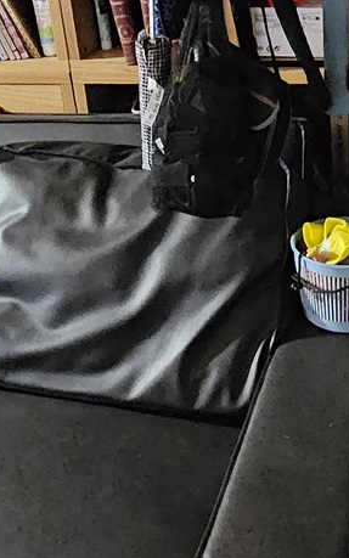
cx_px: 238
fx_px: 730
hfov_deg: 26.7
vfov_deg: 41.0
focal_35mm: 48
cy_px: 164
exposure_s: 1/25
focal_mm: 1.74
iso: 1600
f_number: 2.2
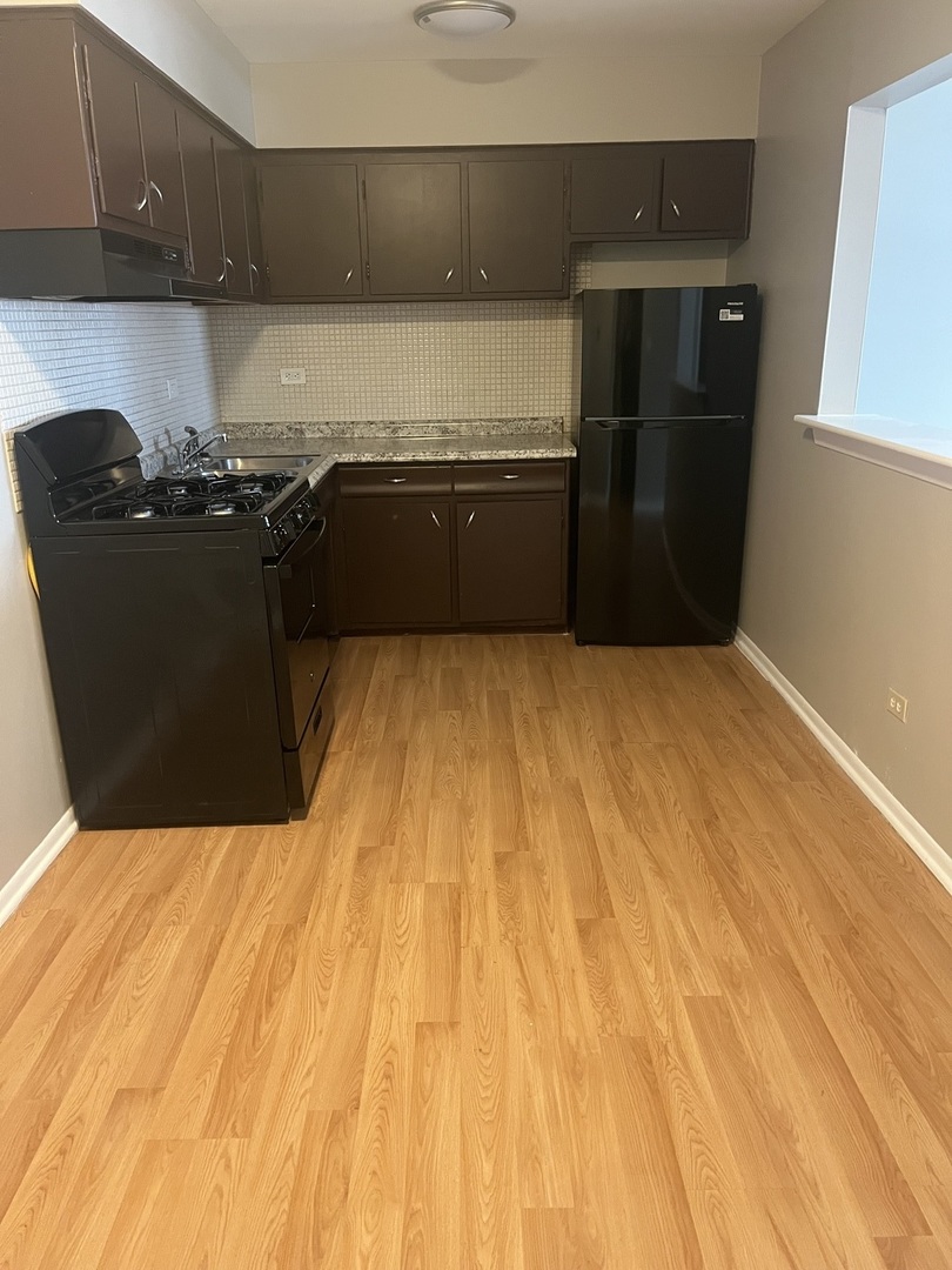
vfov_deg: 67.3
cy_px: 635
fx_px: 953
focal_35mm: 26
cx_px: 476
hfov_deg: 53.1
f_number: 1.6
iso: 500
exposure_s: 1/60
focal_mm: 5.1
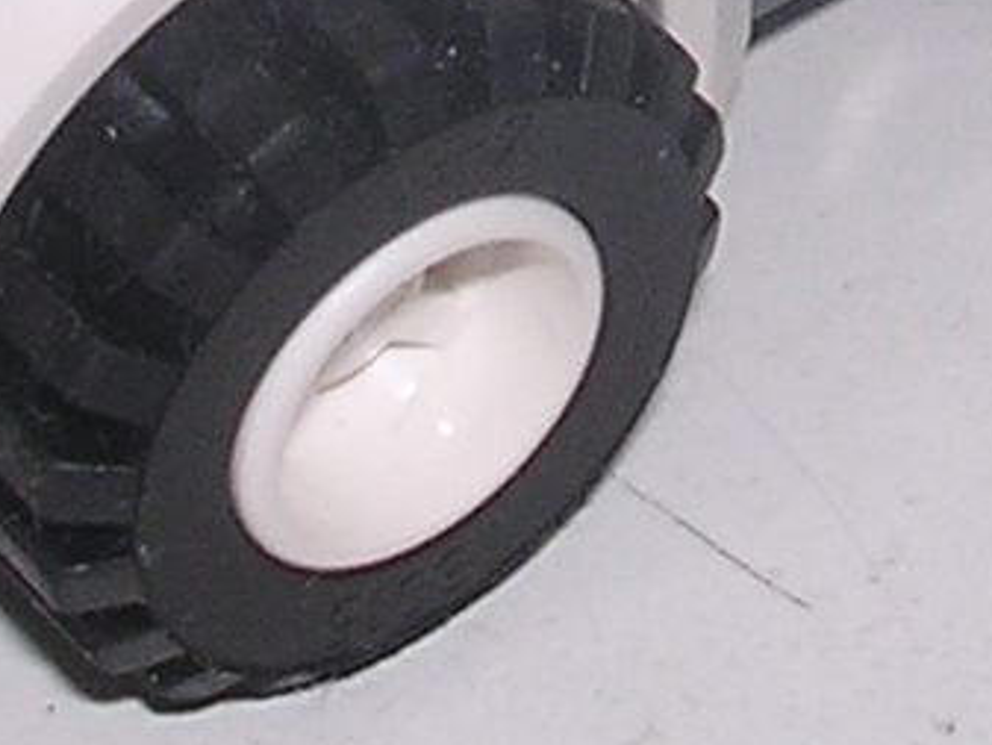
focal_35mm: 231
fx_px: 6622
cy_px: -583
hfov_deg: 8.6
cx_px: 589
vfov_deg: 6.3
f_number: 5.6
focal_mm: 5.8
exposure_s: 1/60.1
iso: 100
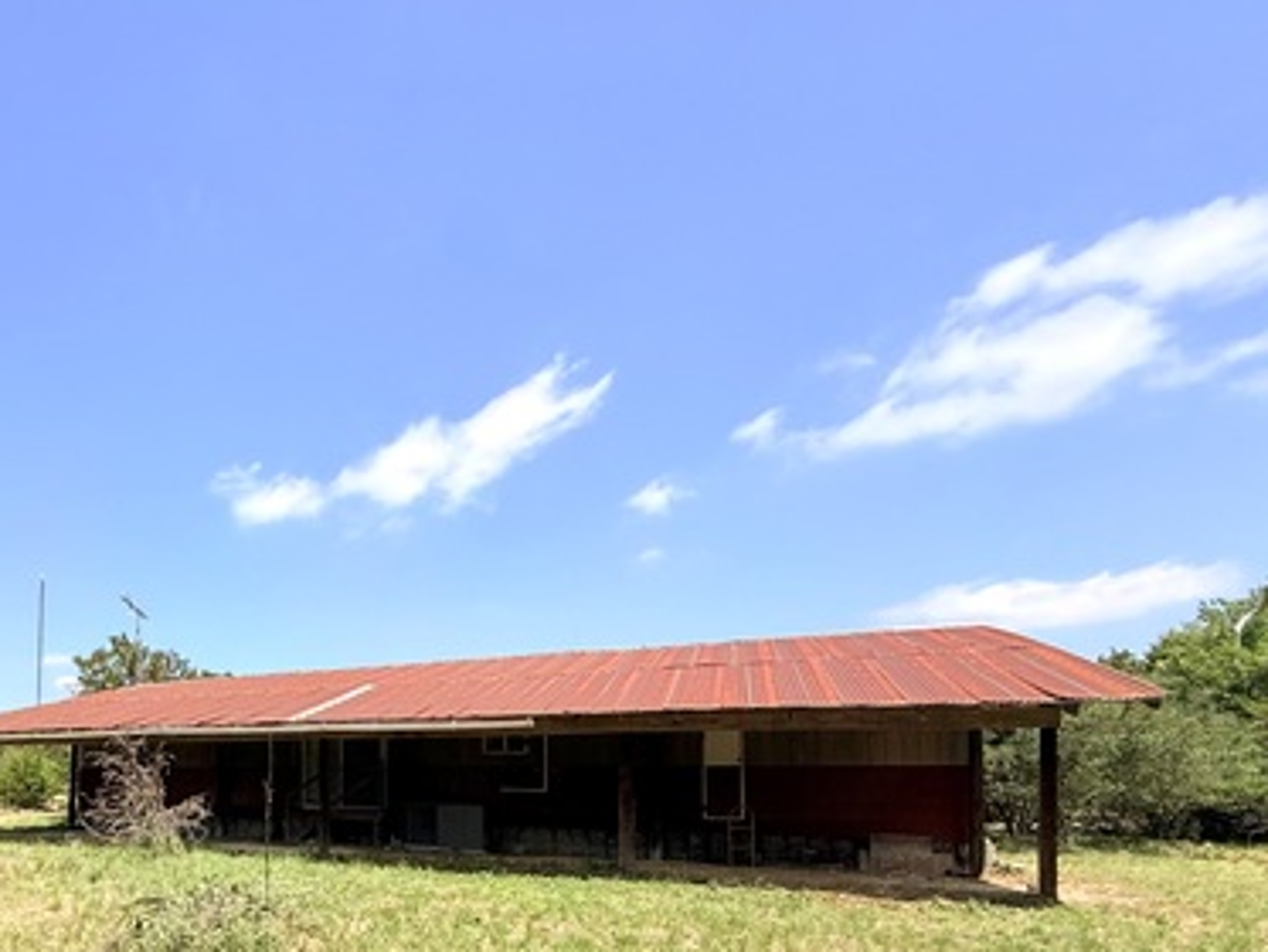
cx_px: 184
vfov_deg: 53.5
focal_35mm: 24
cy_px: 745
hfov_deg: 62.8
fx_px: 879
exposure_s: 1/1961
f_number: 2.2
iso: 50
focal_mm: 2.22
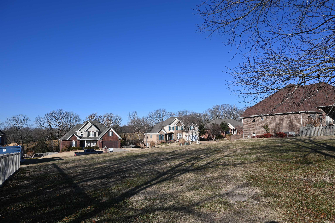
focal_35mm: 24
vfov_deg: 52.2
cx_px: 168
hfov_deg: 72.6
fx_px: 228
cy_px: 112
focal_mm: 24.5
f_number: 7.1
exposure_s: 1/400
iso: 100
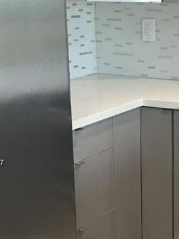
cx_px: 244
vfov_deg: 20.2
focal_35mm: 97
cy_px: 163
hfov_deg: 14.5
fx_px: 669
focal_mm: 4.15
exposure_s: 1/15
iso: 25
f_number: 2.2
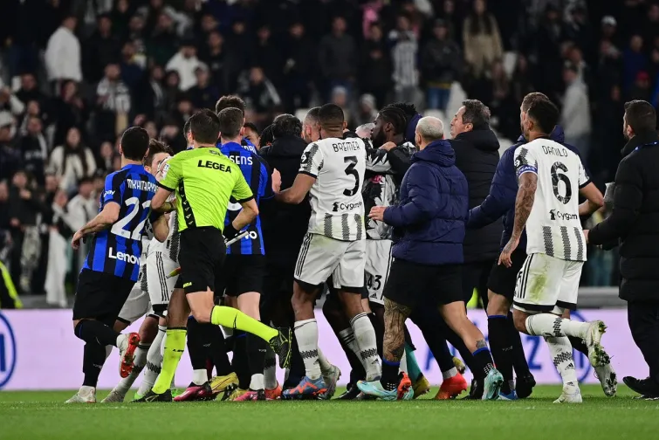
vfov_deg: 3.8
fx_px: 6629
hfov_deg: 5.7
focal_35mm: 362
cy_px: 220
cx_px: 331
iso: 2000
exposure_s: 1/1250
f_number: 4
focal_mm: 360
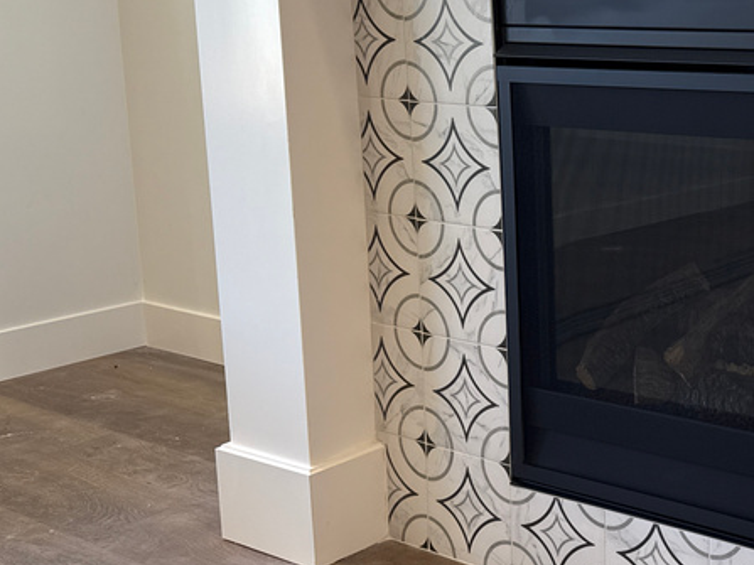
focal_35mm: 55
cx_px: 767
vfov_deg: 26.5
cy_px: 211
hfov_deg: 32.0
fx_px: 1198
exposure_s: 1/120
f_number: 1.78
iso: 100
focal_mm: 6.76
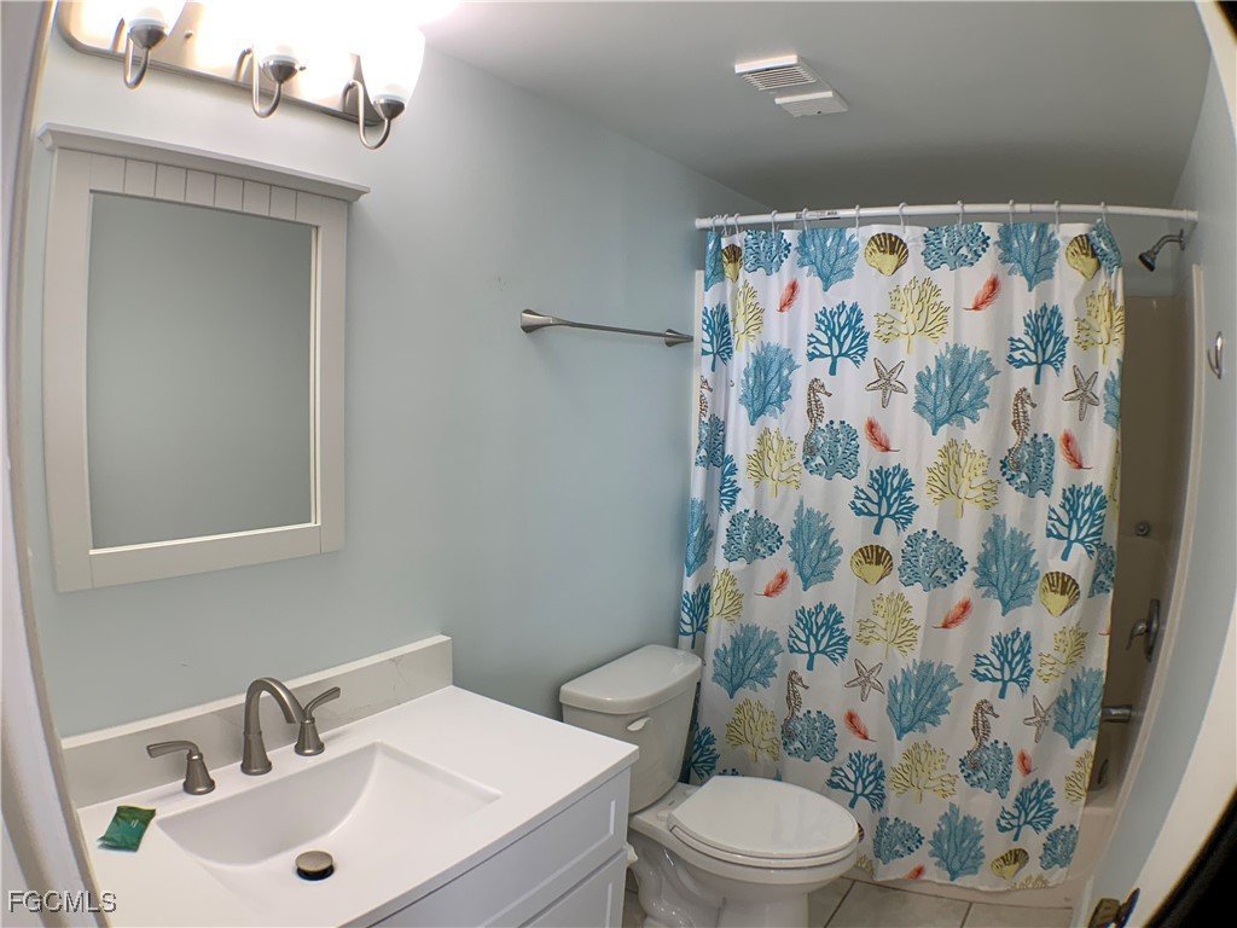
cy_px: 464
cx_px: 618
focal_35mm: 29
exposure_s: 1/120
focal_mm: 3
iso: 50
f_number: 1.8
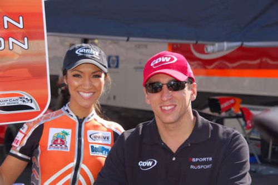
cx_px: 139
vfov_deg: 16.5
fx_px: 637
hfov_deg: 24.6
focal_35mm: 82
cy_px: 92
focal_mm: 55
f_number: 5.3
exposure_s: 1/320
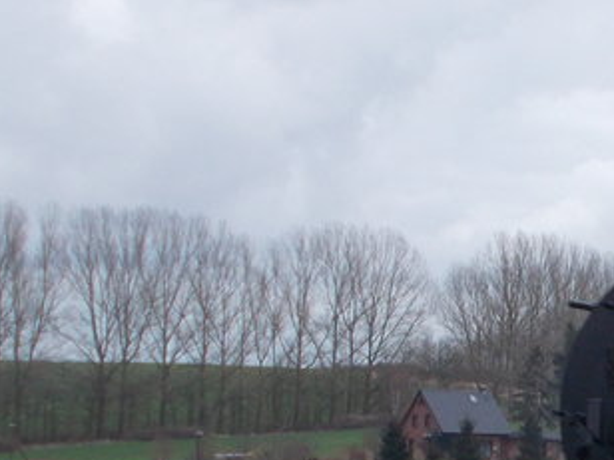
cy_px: 542
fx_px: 2696
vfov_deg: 9.6
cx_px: 825
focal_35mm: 152
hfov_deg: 12.5
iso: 80
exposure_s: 1/80
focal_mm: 6.9
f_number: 9.8
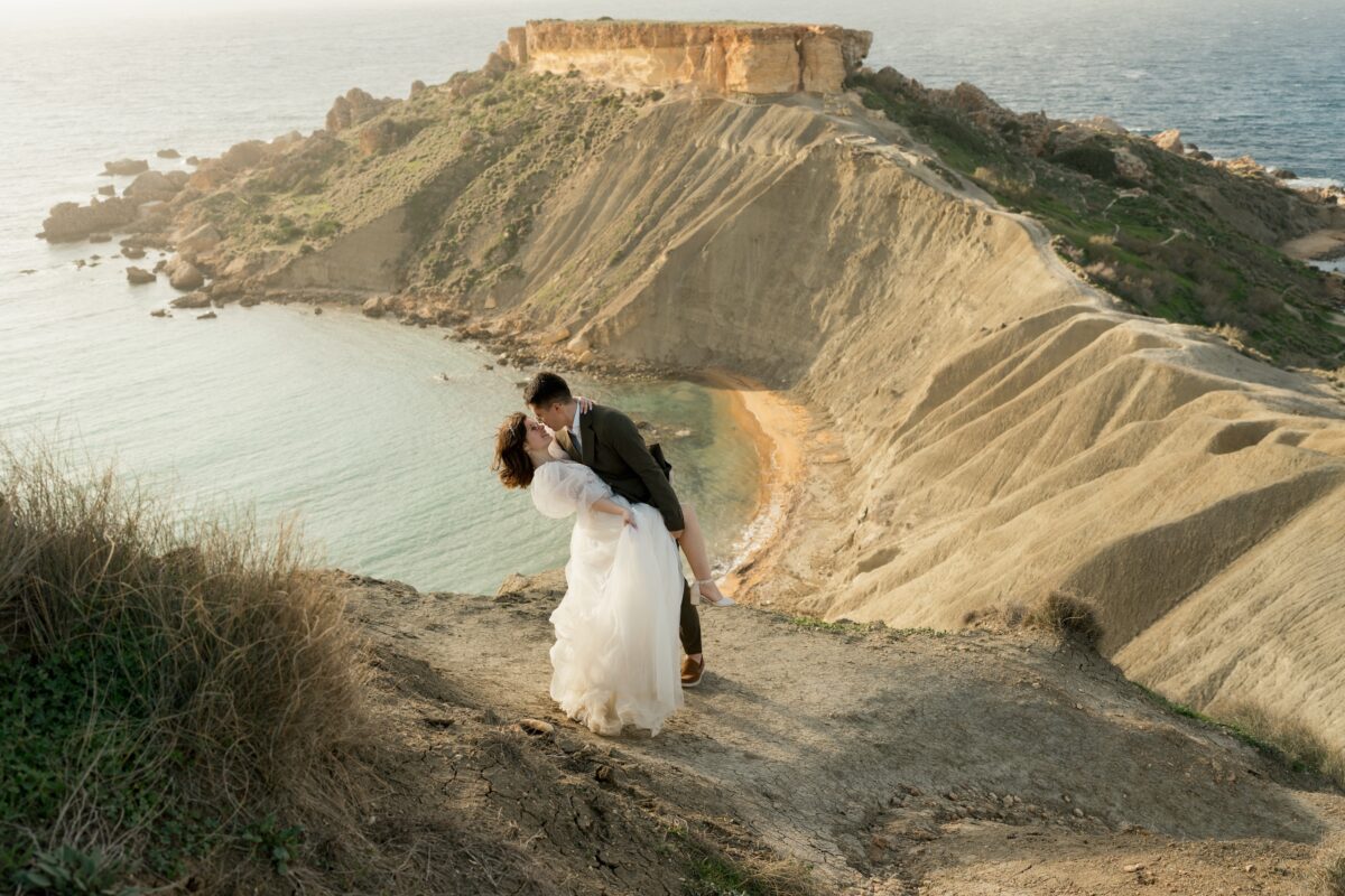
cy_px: 448
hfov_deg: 54.4
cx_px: 672
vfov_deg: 37.9
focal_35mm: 35
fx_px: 1308
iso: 100
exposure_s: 1/400
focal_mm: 35
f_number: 4
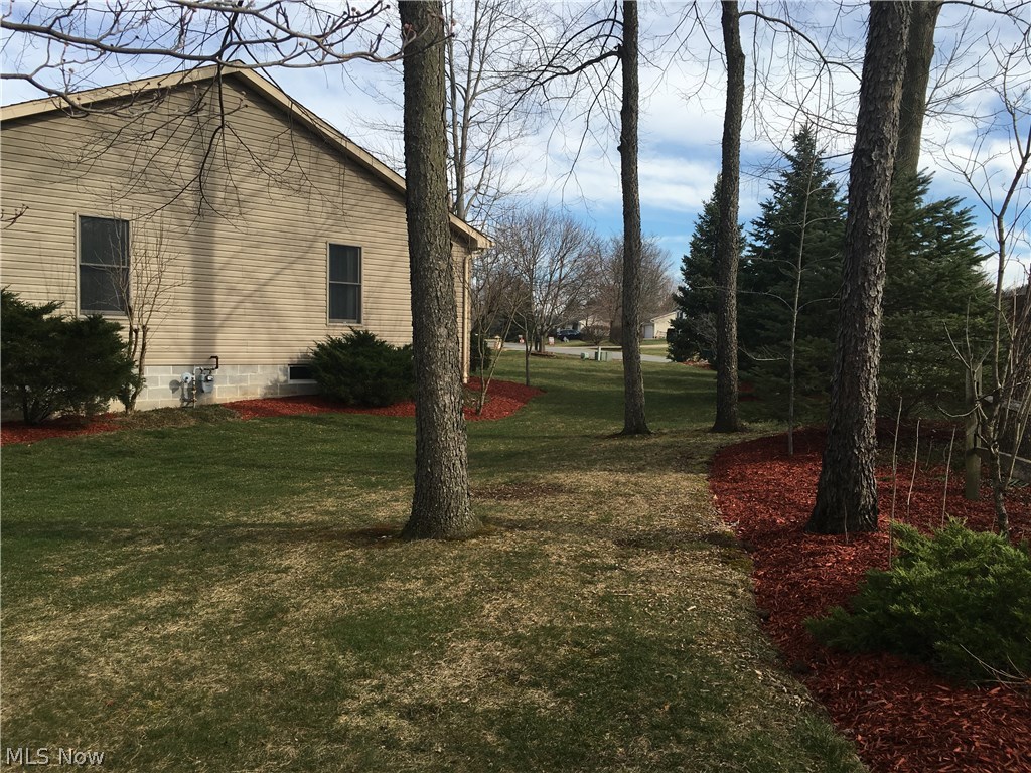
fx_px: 864
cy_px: 386
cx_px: 516
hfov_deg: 61.7
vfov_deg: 48.2
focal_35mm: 29
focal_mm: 4.15
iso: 25
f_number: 2.2
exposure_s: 1/938
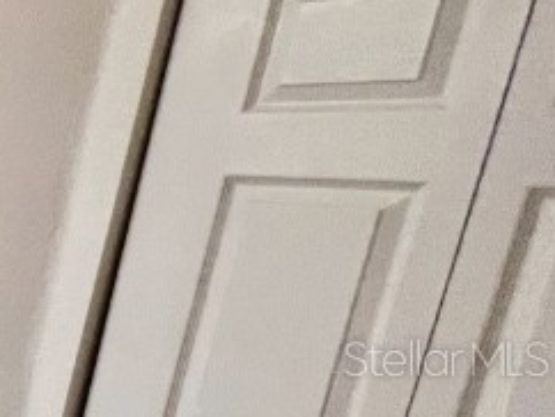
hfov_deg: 18.1
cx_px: -615
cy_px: 357
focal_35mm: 55
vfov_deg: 25.9
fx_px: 883
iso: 160
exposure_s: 1/60
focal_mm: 1.57
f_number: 1.8
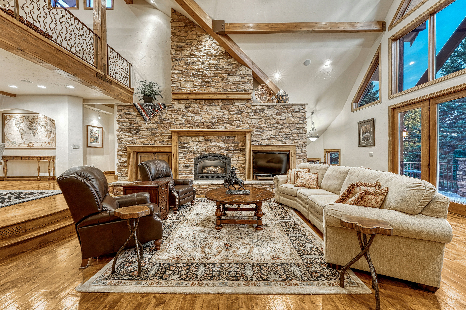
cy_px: 155
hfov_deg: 104.3
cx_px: 233
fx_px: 181
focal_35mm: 14
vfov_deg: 81.2
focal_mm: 14
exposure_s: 2
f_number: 8
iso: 400
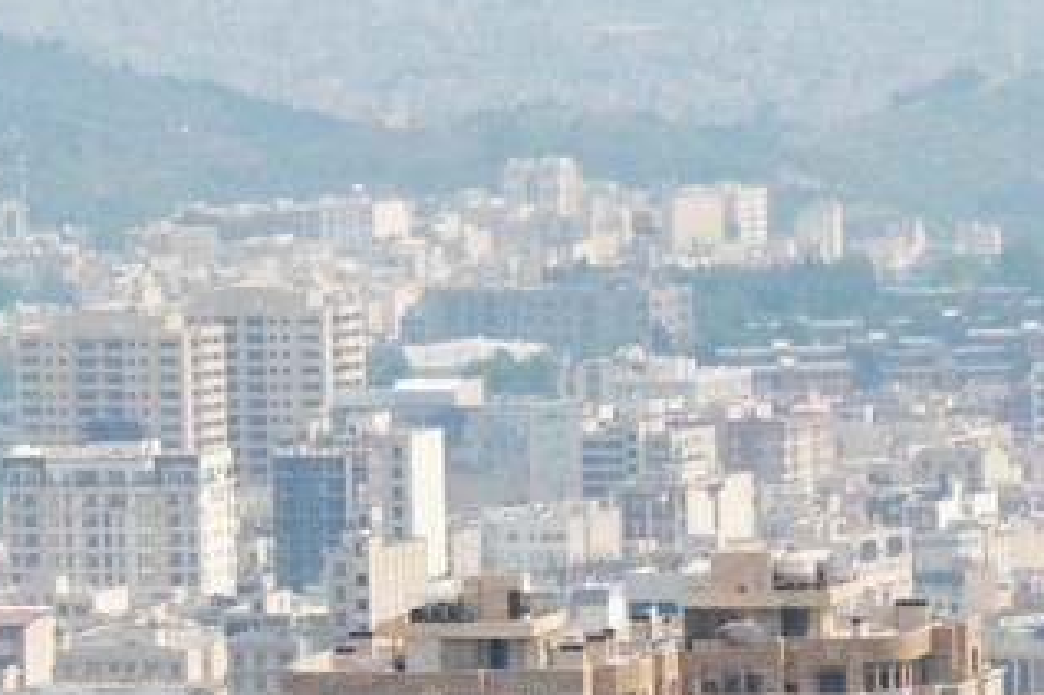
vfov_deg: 2.0
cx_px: 293
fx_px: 19738
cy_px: 1080
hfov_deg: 3.0
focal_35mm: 681
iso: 2500
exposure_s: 1/2000
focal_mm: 120
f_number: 11
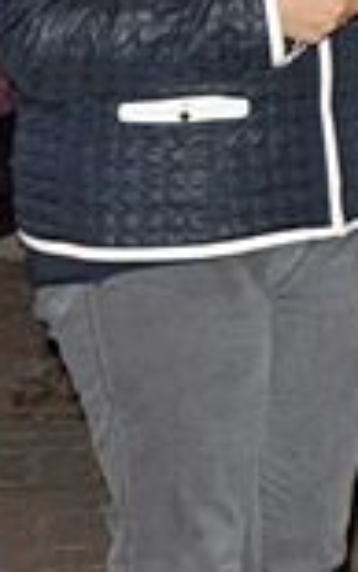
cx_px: 1122
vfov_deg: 11.4
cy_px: 161
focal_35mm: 184
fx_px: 2870
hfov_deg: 6.4
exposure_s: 1/60
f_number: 4.5
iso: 1250
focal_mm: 22
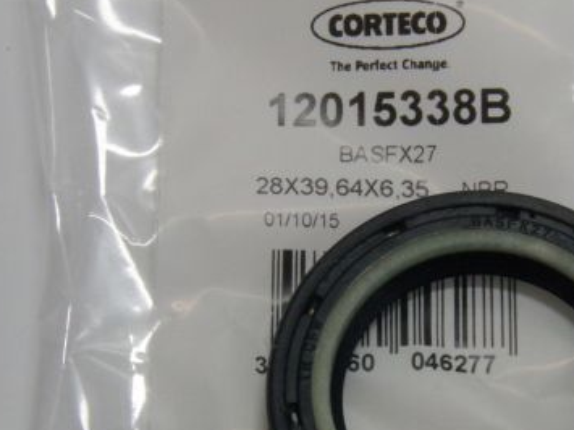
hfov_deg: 13.1
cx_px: 365
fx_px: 2503
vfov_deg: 9.8
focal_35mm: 151
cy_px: 308
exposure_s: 1/25
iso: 6400
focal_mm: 58
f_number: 40
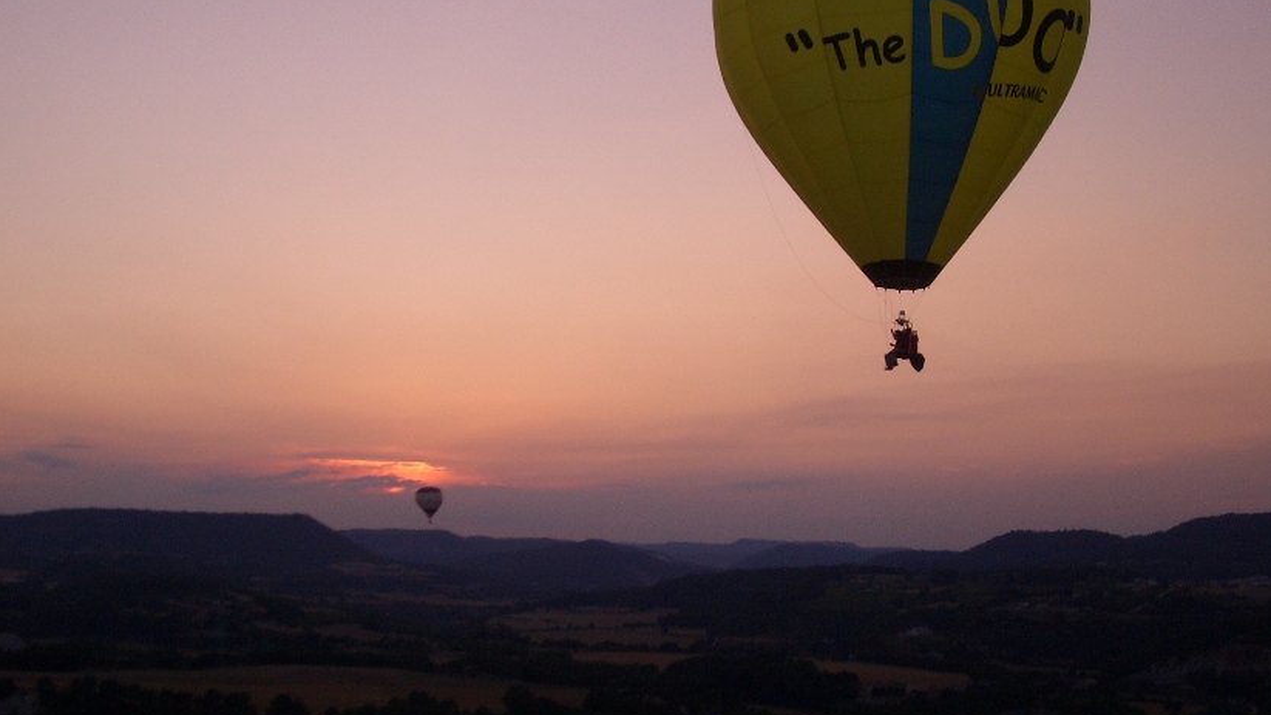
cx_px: 636
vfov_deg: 26.5
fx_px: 1517
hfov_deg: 45.5
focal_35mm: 45
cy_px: 290
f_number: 4.6
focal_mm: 6.8
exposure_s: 1/160
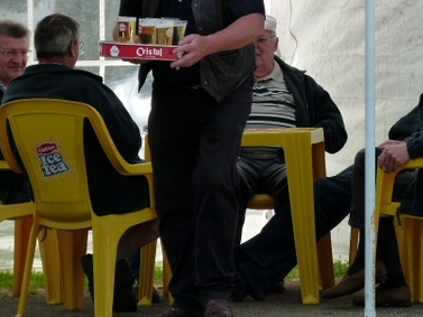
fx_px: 3716
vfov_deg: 4.9
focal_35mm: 304
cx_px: 296
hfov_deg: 6.5
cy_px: 92
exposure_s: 1/320
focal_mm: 34.5
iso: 160
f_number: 4
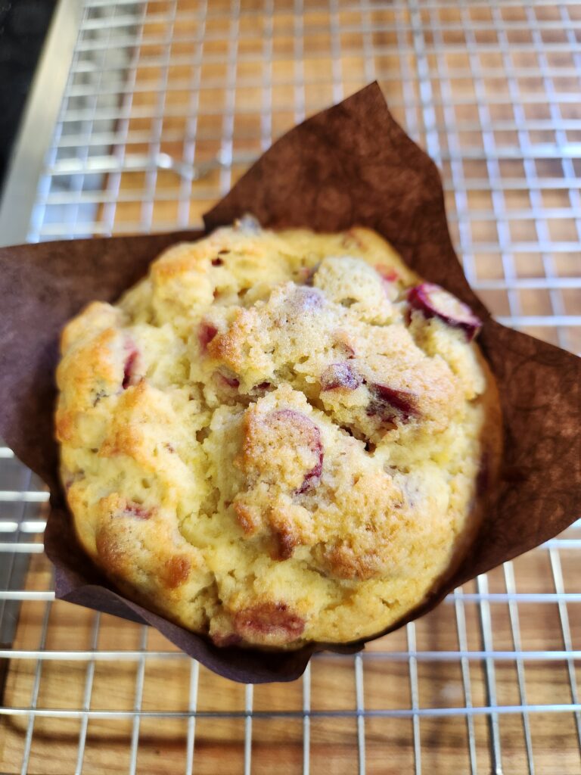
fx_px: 515
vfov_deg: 73.9
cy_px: 388
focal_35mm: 23
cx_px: 290
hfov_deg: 58.9
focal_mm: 5.4
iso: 250
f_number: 1.8
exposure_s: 1/120
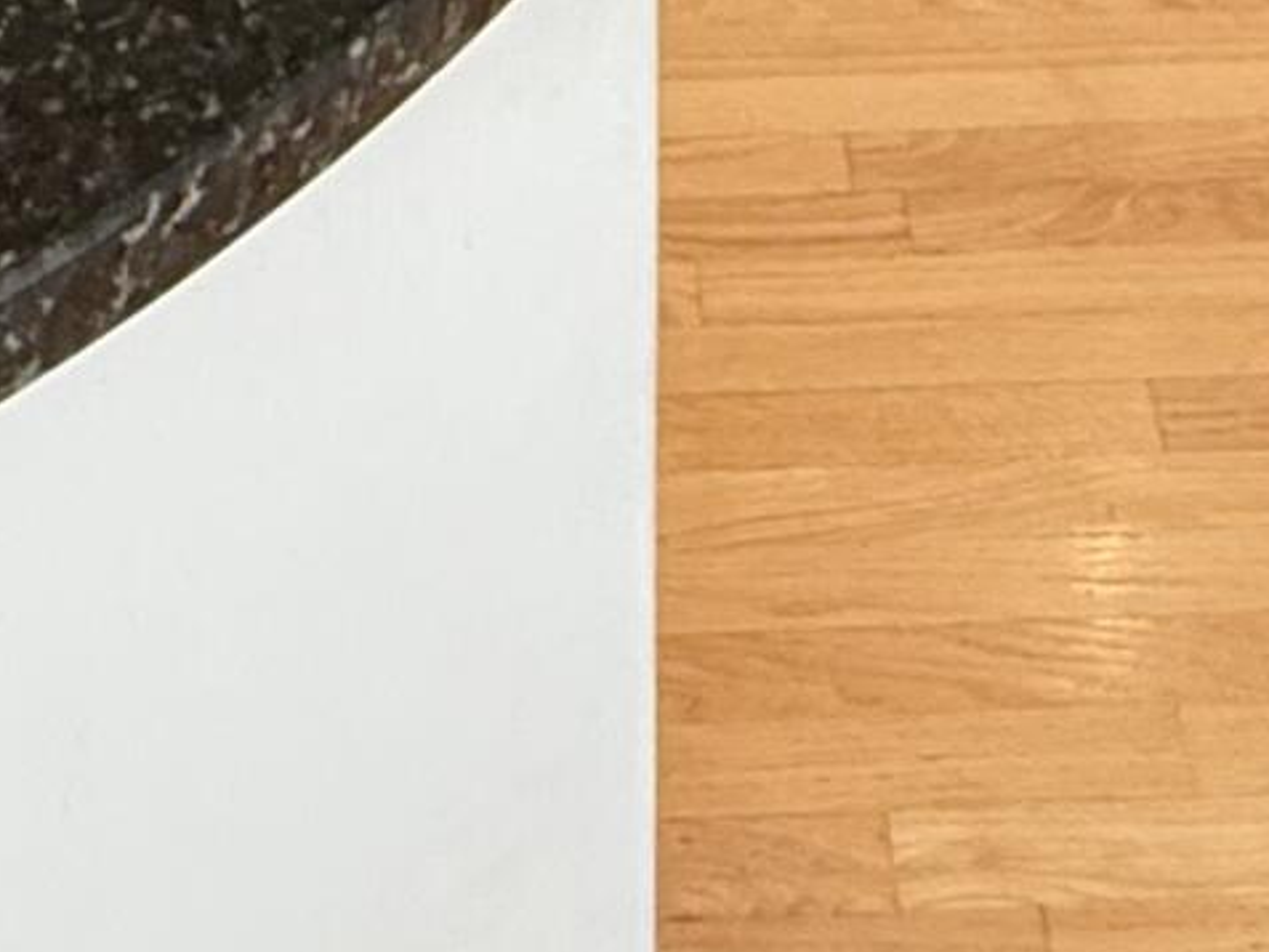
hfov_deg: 22.2
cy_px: -1609
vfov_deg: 11.9
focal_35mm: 88
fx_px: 3227
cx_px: 692
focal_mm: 2.22
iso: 320
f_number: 2.2
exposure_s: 1/60
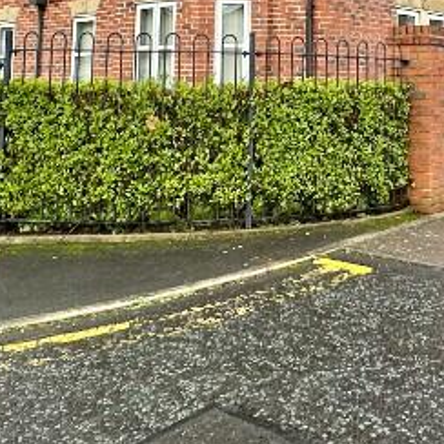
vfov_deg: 30.2
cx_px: 329
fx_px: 755
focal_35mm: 52
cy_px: -13
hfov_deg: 32.2
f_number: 2.2
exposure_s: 1/257
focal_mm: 2.22
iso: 40
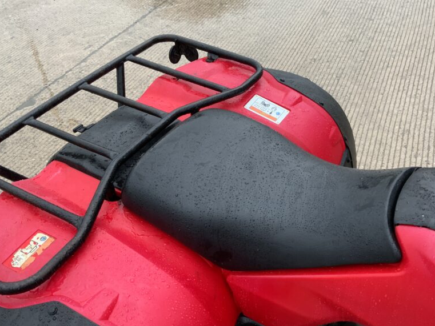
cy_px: 173
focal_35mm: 39
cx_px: 277
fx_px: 490
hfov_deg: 47.3
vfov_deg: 36.8
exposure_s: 1/122
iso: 40
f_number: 1.8
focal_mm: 3
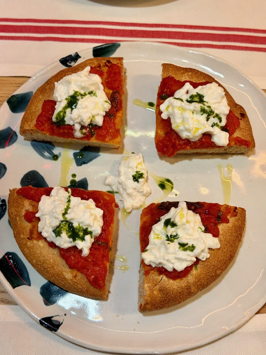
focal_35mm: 48
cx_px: 133
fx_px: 492
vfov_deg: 39.7
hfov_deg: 30.3
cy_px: 178
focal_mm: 6.76
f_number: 1.78
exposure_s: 1/44
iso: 250
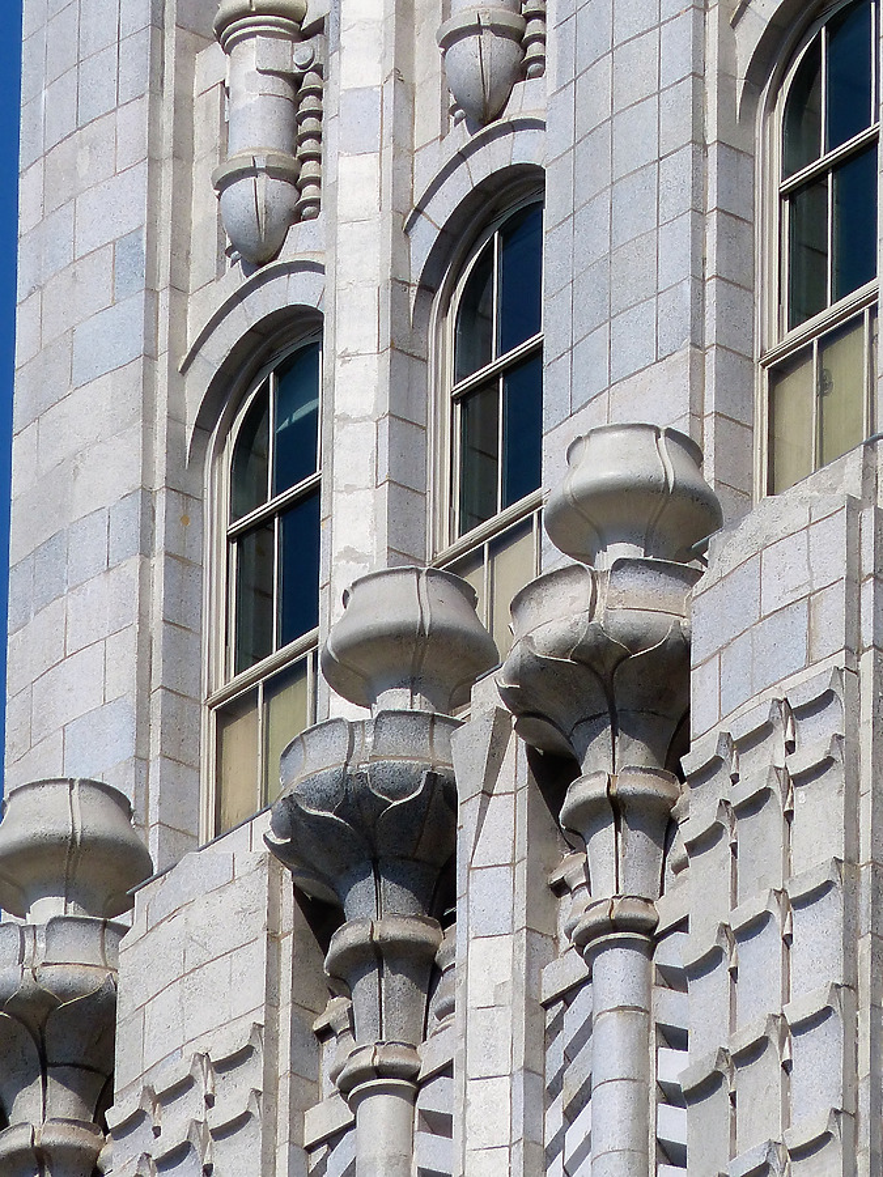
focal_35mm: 1020
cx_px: 442
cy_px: 588
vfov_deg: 1.9
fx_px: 34691
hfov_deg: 1.5
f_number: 5
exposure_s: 1/1600
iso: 100
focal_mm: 108
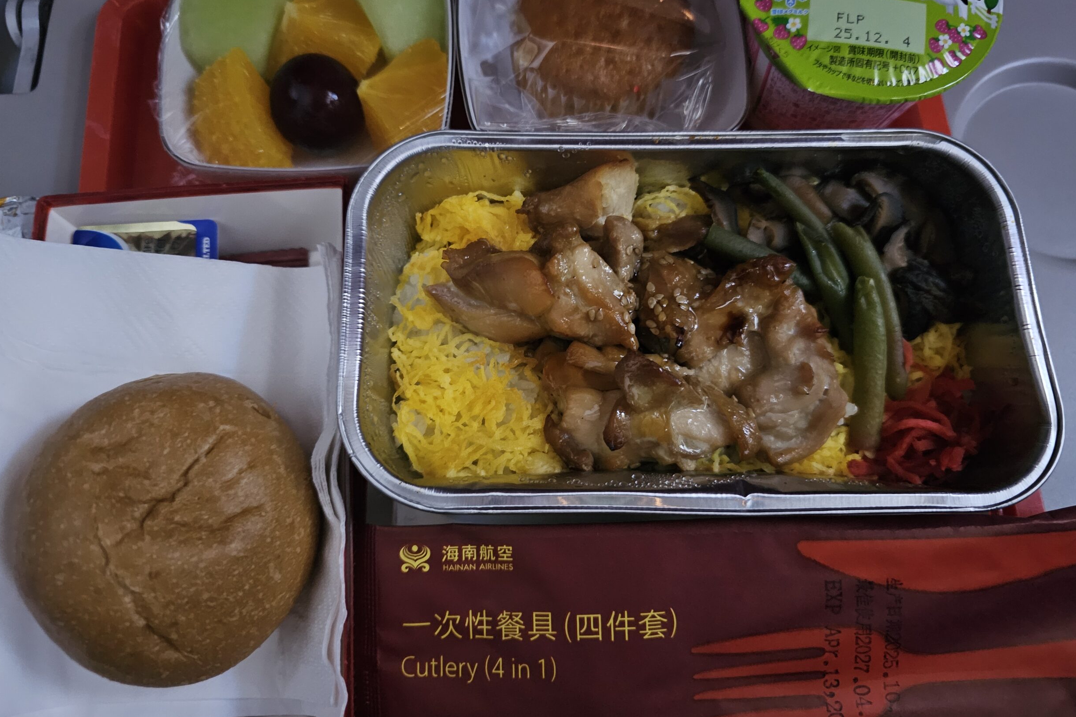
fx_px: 747
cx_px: 545
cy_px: 314
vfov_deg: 51.2
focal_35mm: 25
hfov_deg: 71.5
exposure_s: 1/16.7
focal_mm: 6.3
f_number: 1.7
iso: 2000
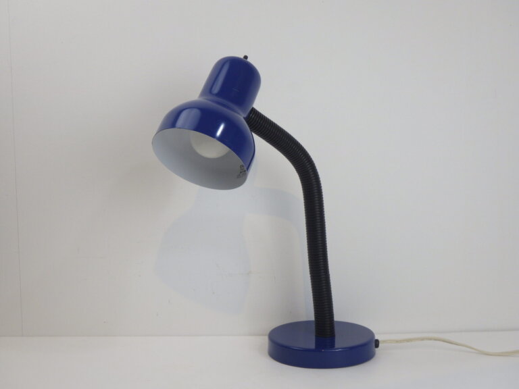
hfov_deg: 37.5
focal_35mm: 51
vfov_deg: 28.6
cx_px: 260
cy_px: 194
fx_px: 765
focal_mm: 9.1
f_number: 4.4
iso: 125
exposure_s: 1/45
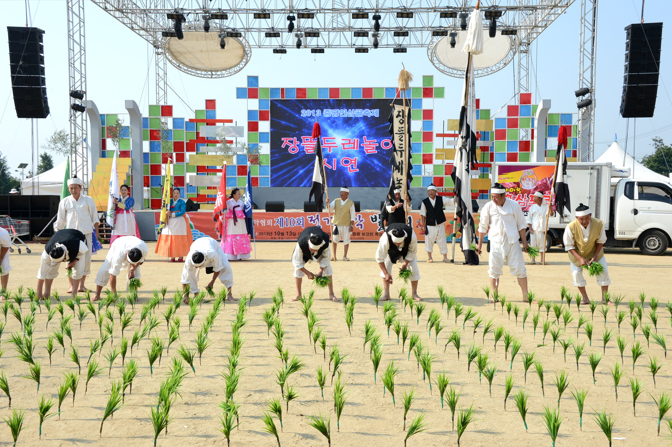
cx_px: 336
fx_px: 784
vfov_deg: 31.9
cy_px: 224
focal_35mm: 42
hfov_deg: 46.4
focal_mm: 42
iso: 800
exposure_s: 1/640
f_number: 13
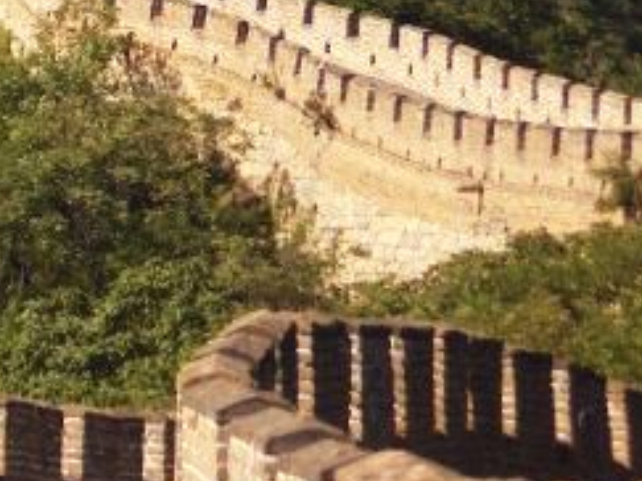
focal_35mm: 267
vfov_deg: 5.5
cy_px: -147
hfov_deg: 7.4
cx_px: -166
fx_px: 4949
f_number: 4.4
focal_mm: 14.6
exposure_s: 1/800
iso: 100
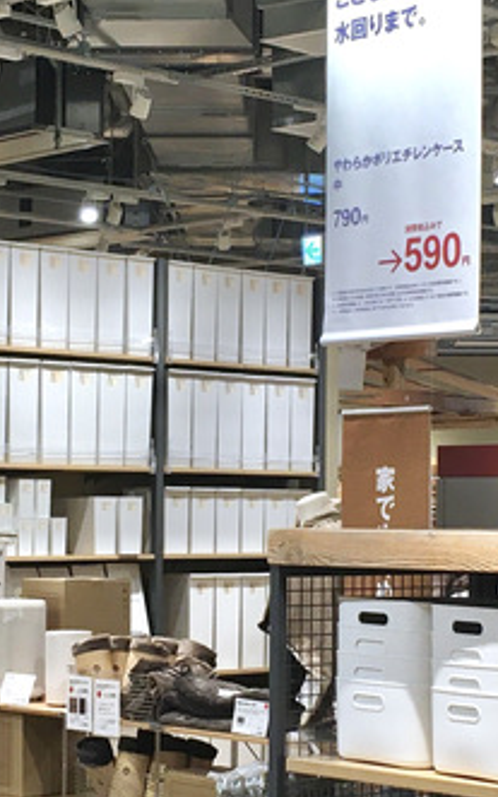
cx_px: 212
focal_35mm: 95
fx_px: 2062
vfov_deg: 21.8
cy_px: 453
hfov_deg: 13.8
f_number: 2.2
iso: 25
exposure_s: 1/40
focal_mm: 4.15
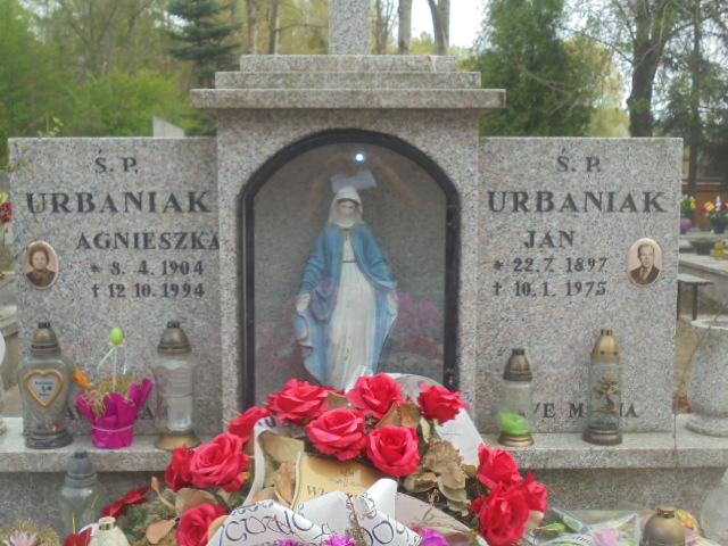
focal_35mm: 43
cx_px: 364
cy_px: 273
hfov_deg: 43.9
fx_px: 904
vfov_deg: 33.6
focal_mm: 7.8
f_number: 4.5
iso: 100
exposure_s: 1/200
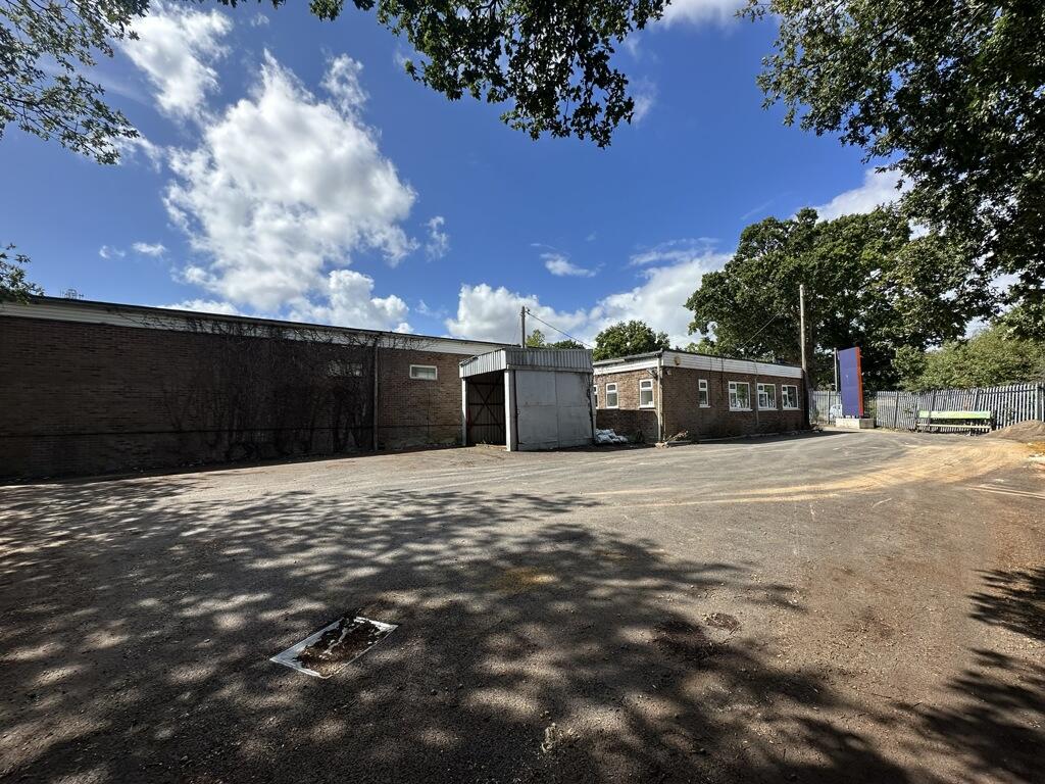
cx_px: 522
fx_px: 423
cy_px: 392
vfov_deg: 85.7
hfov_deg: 102.1
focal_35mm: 14
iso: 50
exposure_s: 1/1742
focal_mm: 2.22
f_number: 2.2
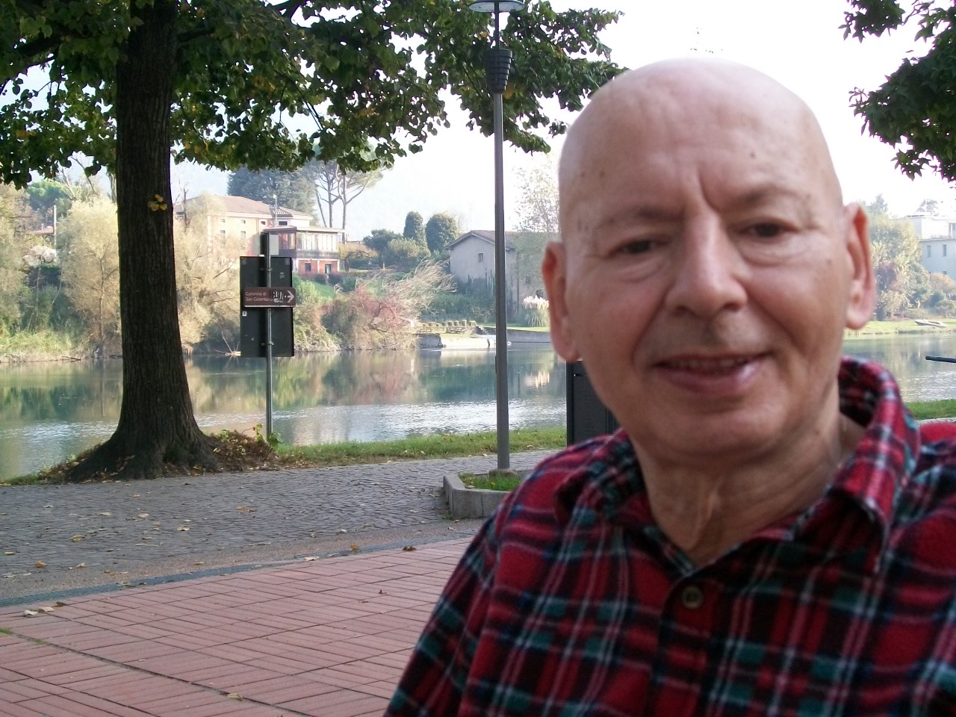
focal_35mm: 56
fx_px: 1547
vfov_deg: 26.1
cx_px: 478
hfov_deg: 34.3
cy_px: 358
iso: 80
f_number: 3.4
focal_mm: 9.4
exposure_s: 1/125
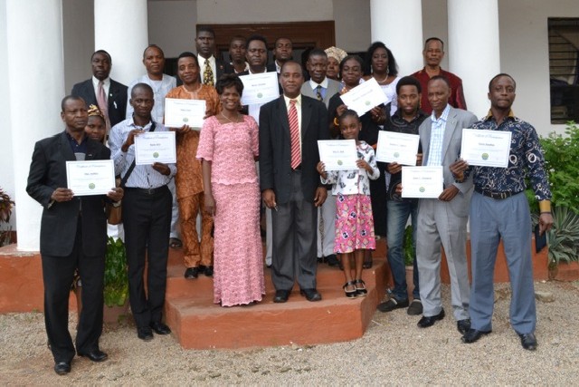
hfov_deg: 61.9
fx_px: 483
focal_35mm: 30
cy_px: 194
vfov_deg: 43.6
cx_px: 290
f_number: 11
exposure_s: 1/200
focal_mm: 20
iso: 800
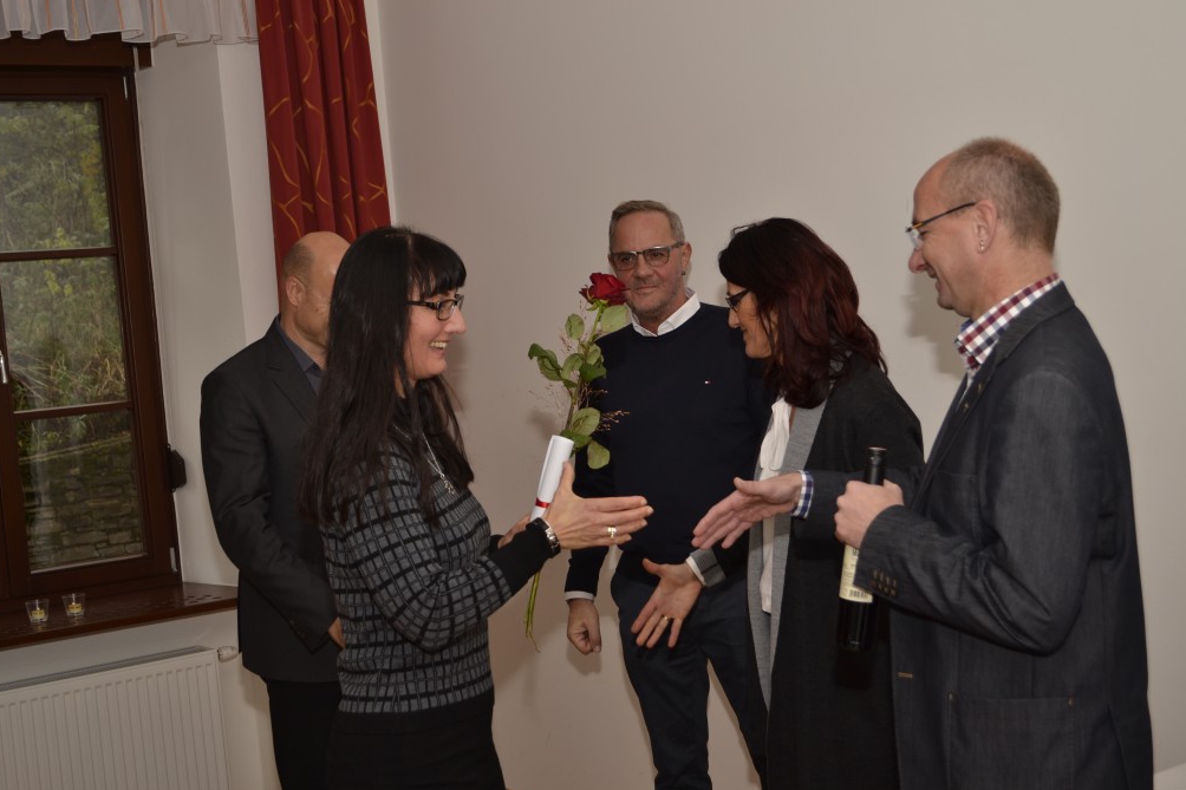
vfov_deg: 26.0
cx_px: 592
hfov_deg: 38.2
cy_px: 394
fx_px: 1713
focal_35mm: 52
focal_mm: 34
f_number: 5
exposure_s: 1/200
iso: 100
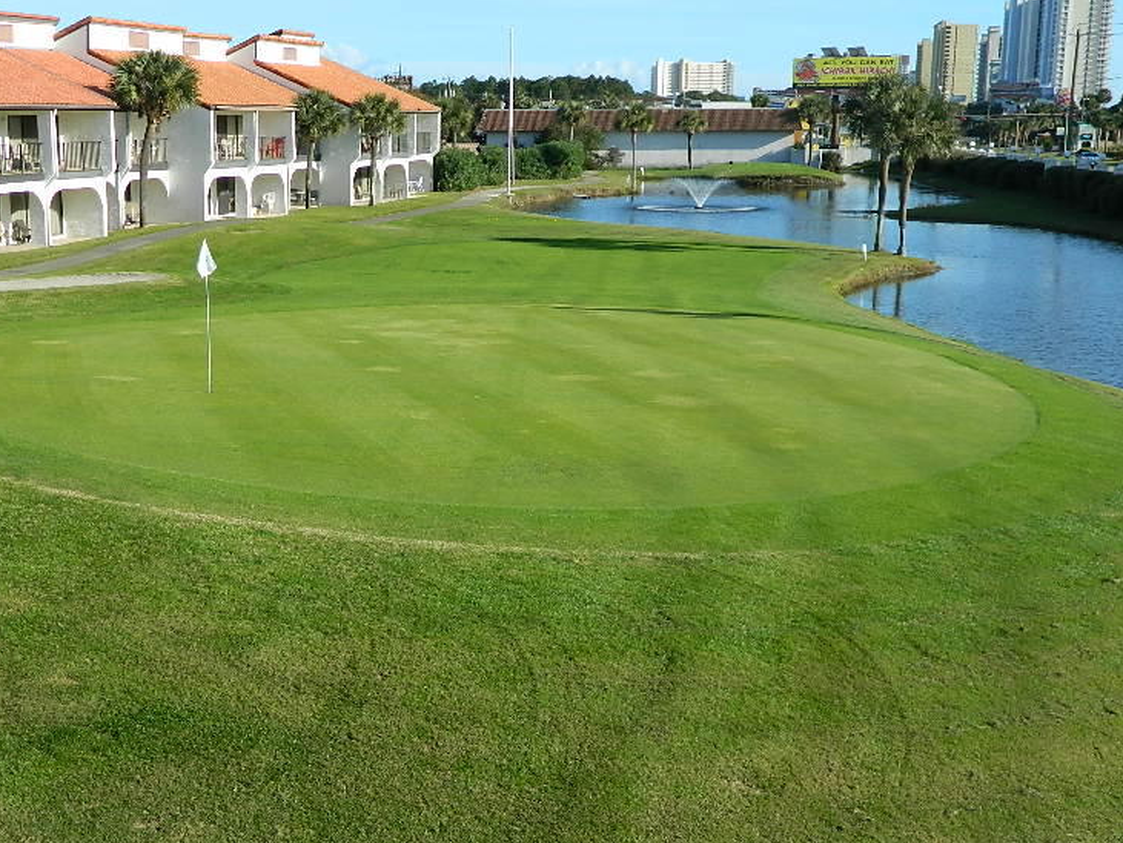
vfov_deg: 29.7
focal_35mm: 49
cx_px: 376
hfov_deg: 38.5
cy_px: 455
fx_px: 1590
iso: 80
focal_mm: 6.2
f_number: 3.3
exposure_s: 1/640
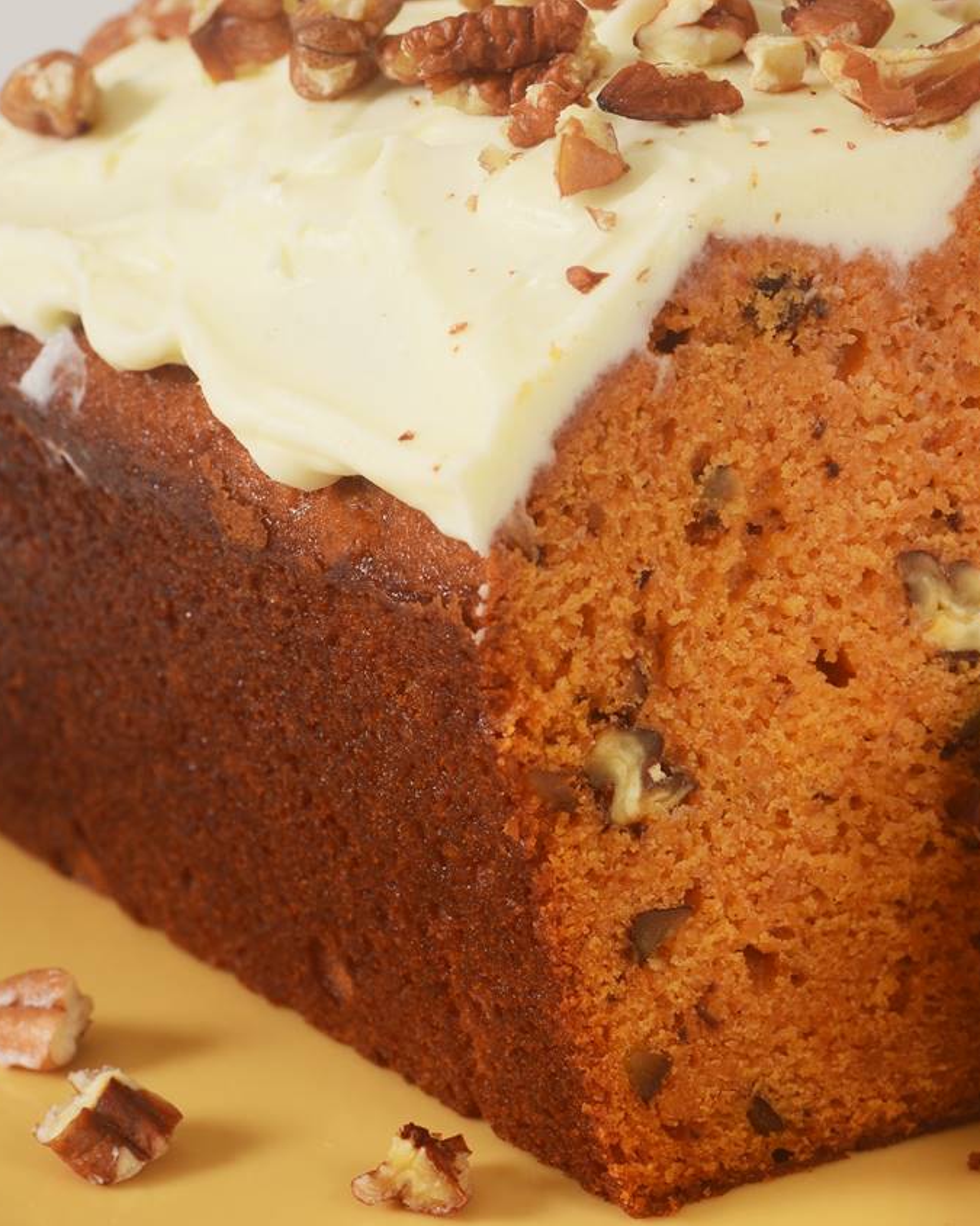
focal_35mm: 224
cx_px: 839
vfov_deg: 8.6
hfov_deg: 6.9
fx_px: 8112
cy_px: 614
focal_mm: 105
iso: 100
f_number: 8
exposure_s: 1/80
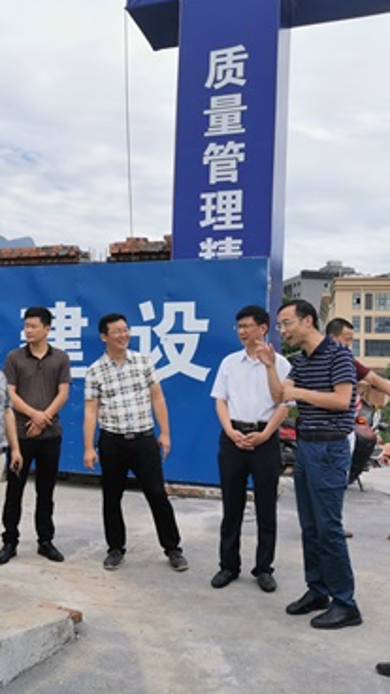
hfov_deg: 29.2
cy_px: 344
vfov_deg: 50.5
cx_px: 92
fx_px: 735
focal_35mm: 40
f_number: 1.8
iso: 50
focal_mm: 5.58
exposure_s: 1/2024
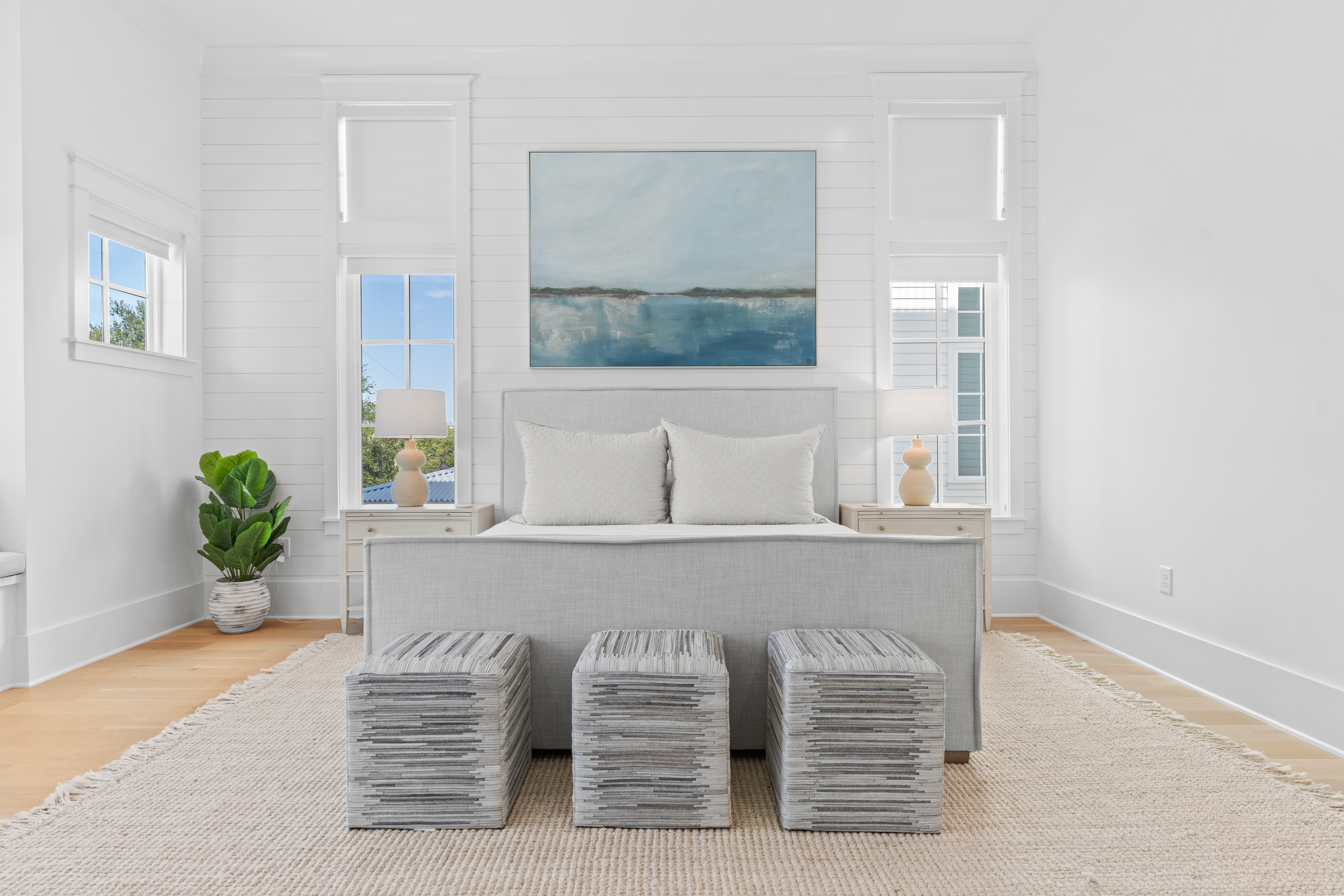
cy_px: 448
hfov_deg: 84.0
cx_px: 672
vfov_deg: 61.9
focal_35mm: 20
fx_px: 747
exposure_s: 1/10
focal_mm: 20
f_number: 8
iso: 200
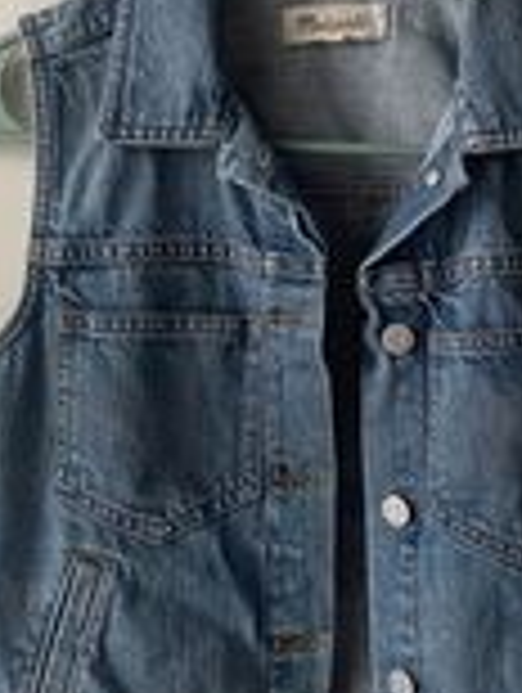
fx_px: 1283
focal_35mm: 64
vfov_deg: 30.2
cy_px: 320
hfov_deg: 22.9
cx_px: 340
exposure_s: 1/60
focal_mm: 4.2
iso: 160
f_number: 1.6
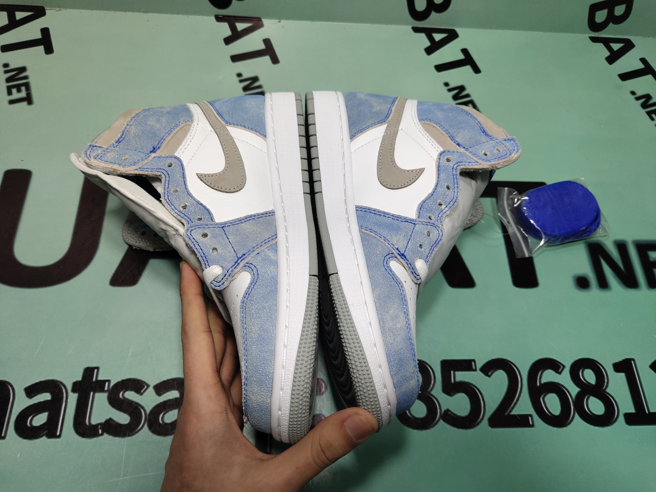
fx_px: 569
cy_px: 246
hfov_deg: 60.0
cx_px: 328
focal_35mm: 30
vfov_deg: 46.8
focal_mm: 4.35
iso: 59
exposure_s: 1/100
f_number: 1.79
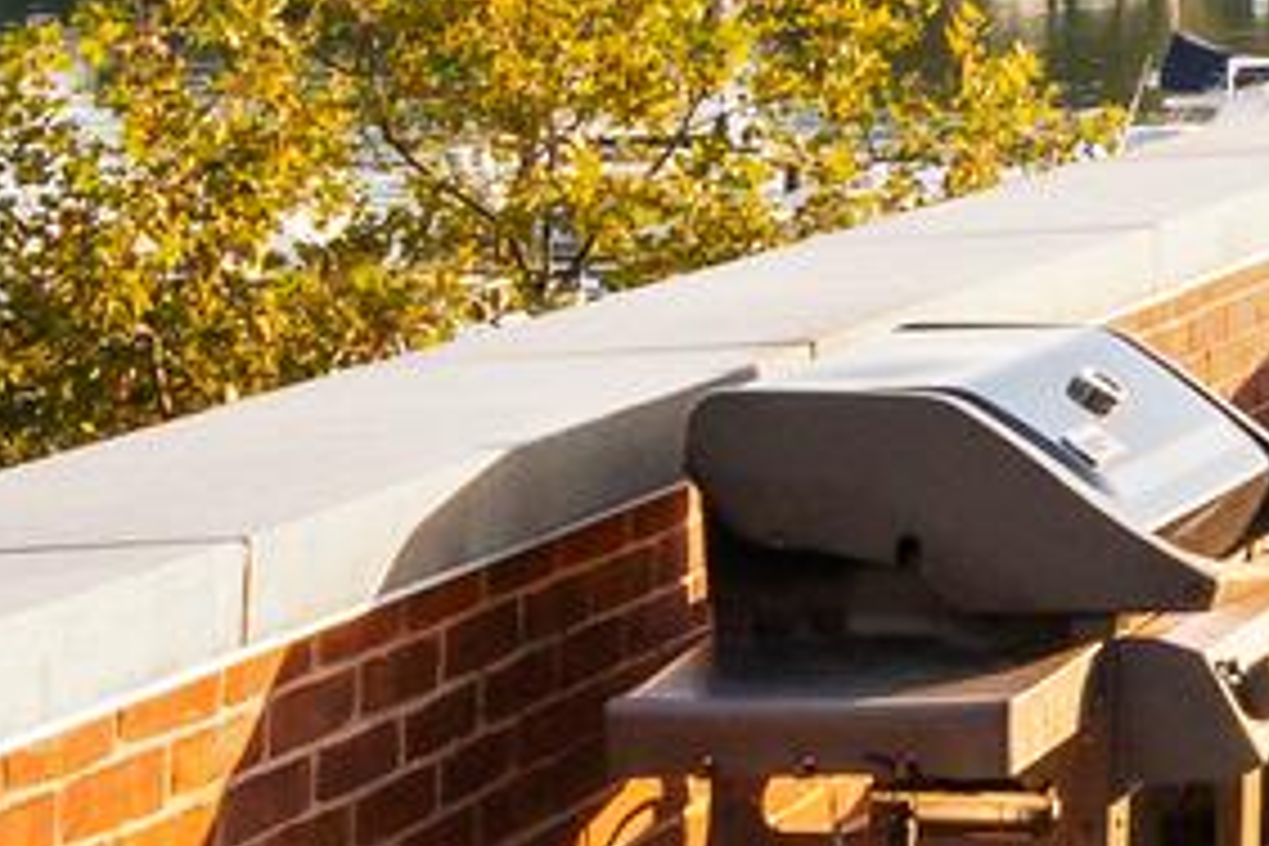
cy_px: 346
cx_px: 2835
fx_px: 4992
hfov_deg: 12.2
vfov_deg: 9.7
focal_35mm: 142
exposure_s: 1/400
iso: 800
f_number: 11
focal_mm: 19.5
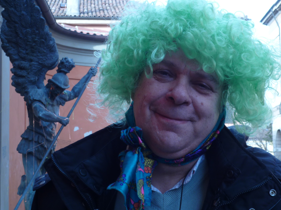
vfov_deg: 17.4
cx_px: 169
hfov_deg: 23.0
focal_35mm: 85
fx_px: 690
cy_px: 97
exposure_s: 1/60
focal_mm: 12.2
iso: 100
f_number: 4.9
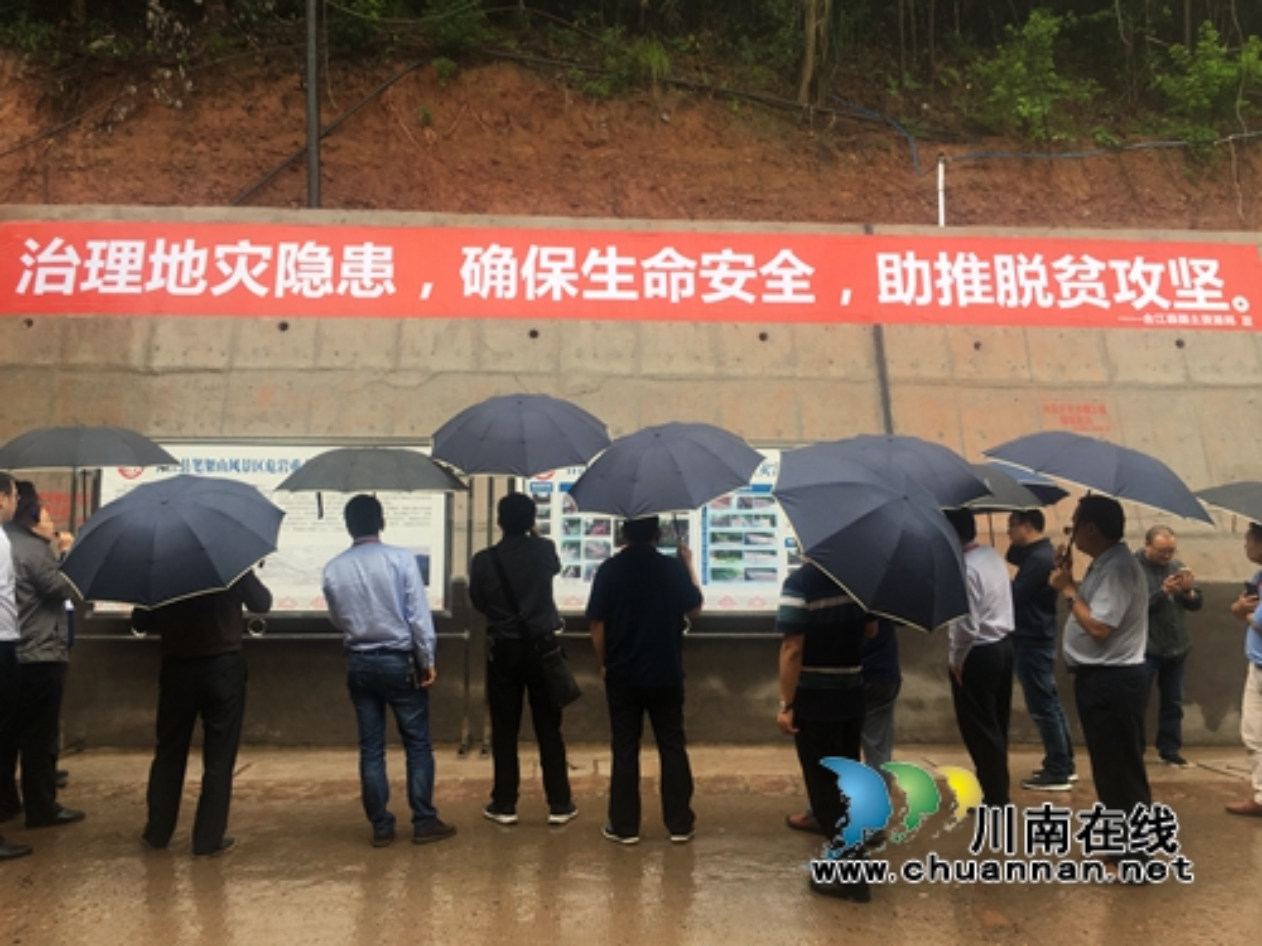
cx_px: 631
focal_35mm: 29
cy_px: 473
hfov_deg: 61.7
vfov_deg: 48.2
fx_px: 1057
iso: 25
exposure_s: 1/50
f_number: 2.2
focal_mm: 4.15
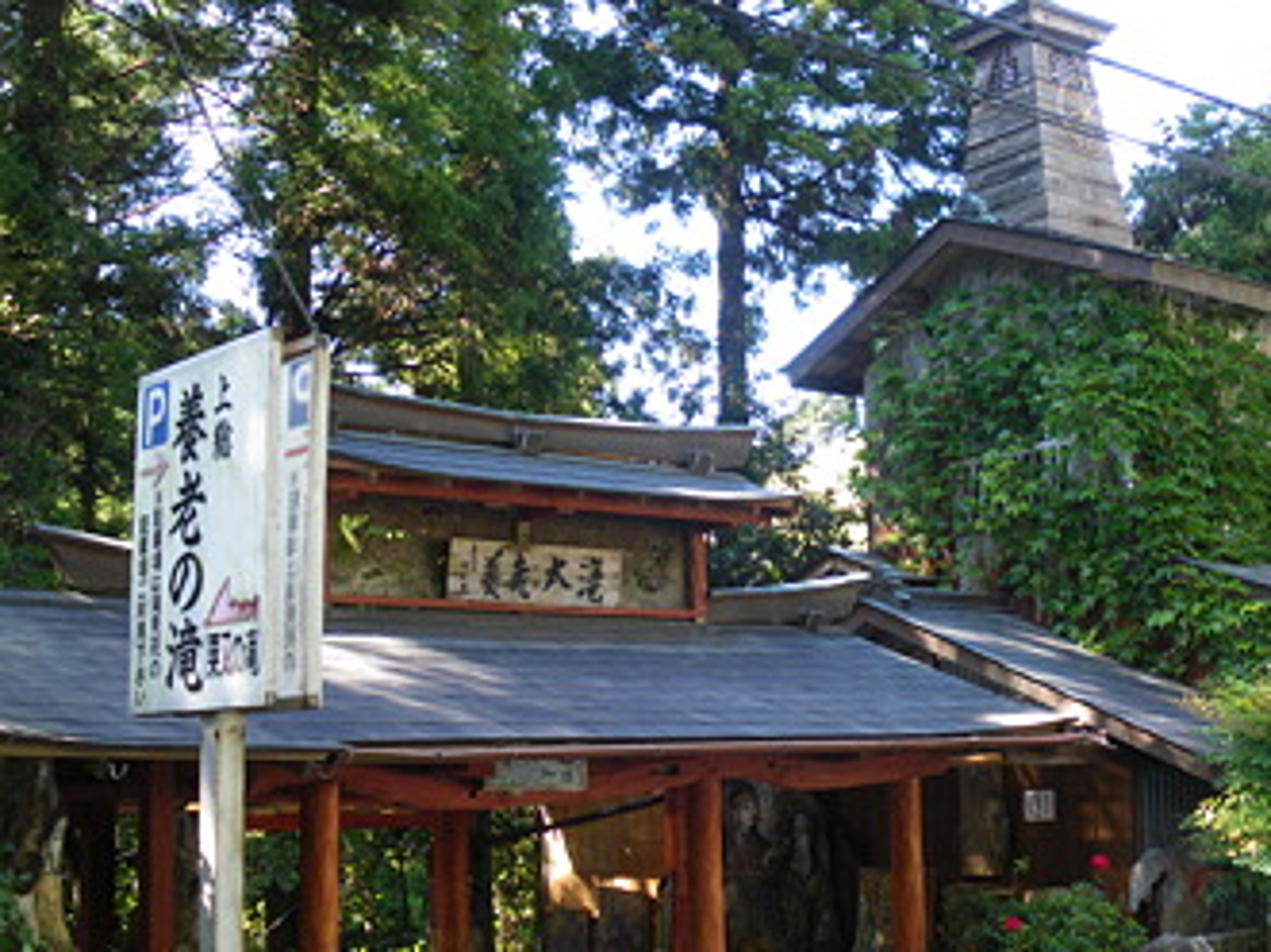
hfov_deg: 38.8
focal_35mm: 49
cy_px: 449
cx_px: 743
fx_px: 1798
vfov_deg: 29.7
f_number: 3.5
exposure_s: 1/50
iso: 80
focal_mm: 6.3
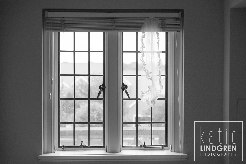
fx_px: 342
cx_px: 123
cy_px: 82
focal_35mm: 50
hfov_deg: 39.6
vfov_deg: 27.0
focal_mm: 50
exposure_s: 1/4000
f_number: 2.8
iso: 1000
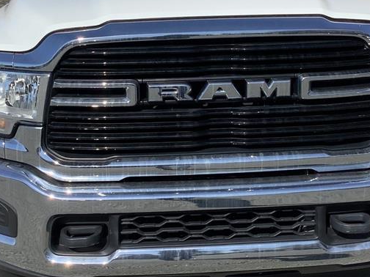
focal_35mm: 63
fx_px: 673
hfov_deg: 30.7
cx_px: 193
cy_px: 84
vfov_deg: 23.1
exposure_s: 1/1181
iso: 25
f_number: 2.4
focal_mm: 3.3
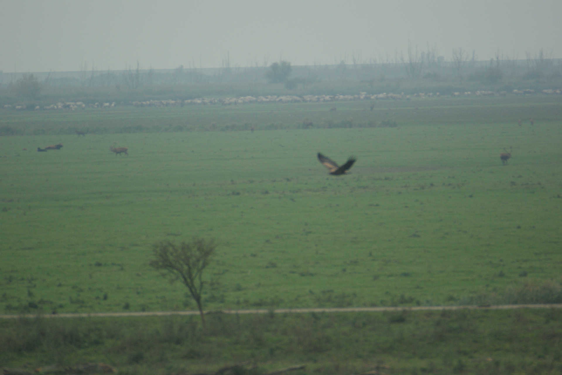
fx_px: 11707
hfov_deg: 2.7
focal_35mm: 750
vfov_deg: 1.8
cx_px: 281
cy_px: 188
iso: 400
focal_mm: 500
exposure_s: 1/320
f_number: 7.1
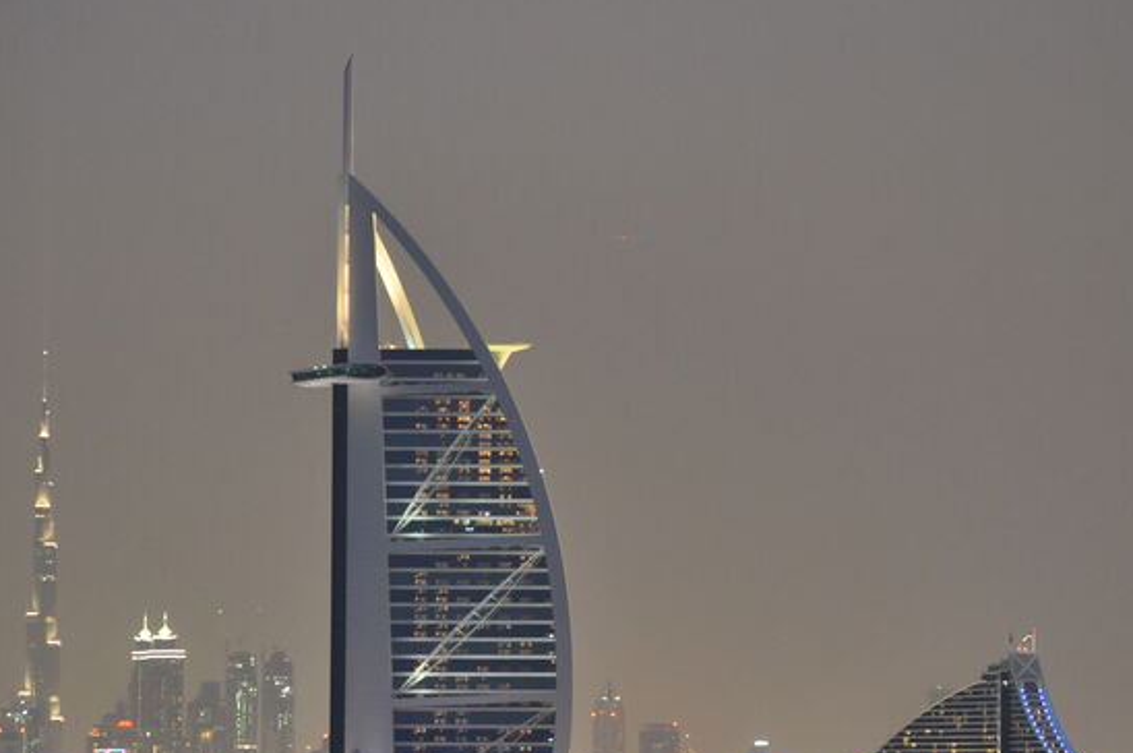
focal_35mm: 263
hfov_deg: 7.8
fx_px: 8258
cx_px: 622
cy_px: 416
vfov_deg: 5.2
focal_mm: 125
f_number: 6.3
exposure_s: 1/1.3
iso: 1250
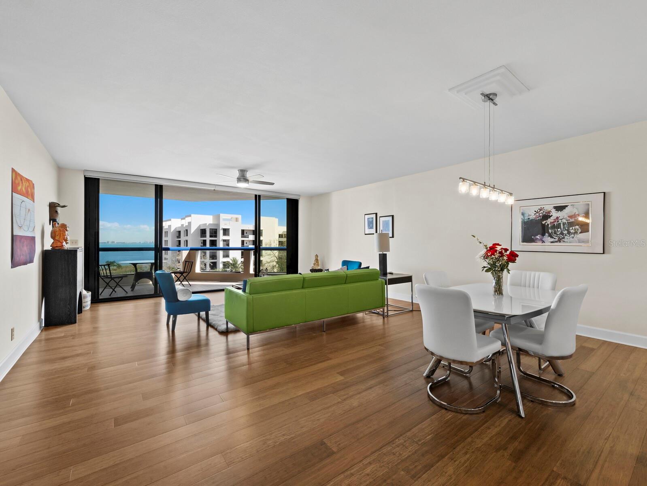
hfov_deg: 102.0
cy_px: 243
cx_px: 324
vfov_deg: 85.7
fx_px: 262
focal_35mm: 14
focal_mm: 7
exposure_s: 1/4
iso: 320
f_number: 13
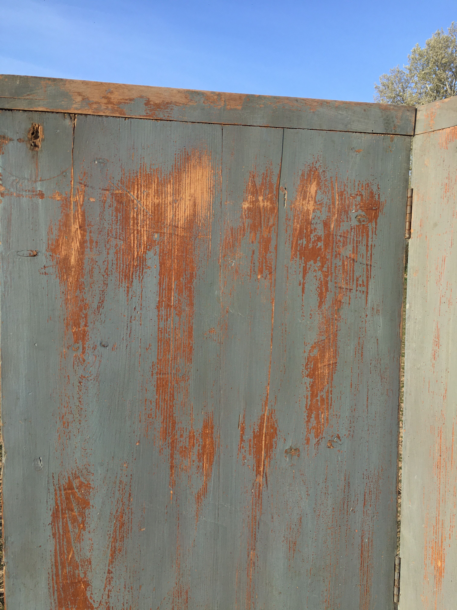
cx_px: 228
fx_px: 510
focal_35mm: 29
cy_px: 305
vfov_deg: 61.7
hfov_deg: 48.2
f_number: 2.2
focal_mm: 4.15
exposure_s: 1/999
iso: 25
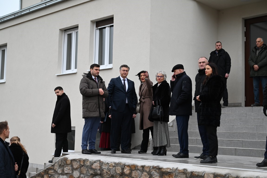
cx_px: 134
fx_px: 378
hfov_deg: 38.9
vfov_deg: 26.5
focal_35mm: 51
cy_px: 89
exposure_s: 1/160
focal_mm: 51
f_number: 4
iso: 400
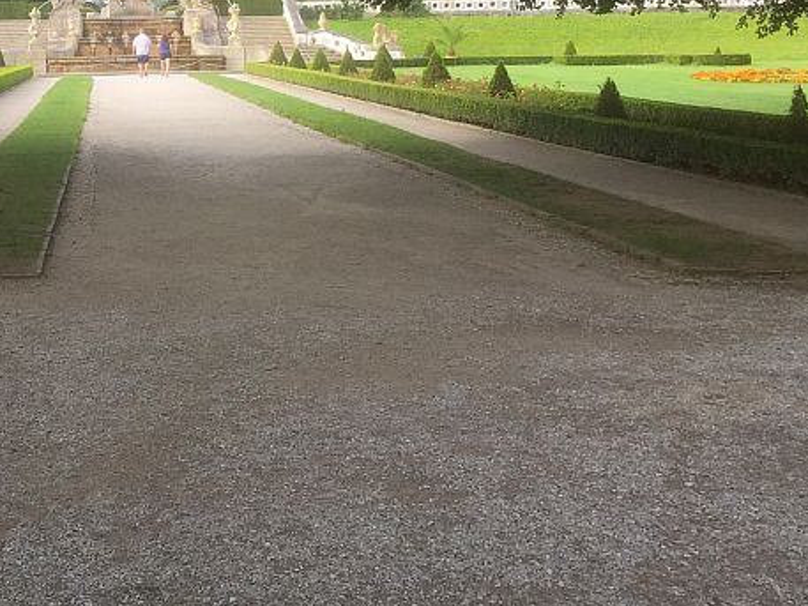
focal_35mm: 65
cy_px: 97
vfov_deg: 22.2
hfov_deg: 28.7
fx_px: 1518
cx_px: 85
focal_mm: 4.15
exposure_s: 1/231
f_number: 2.2
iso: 32
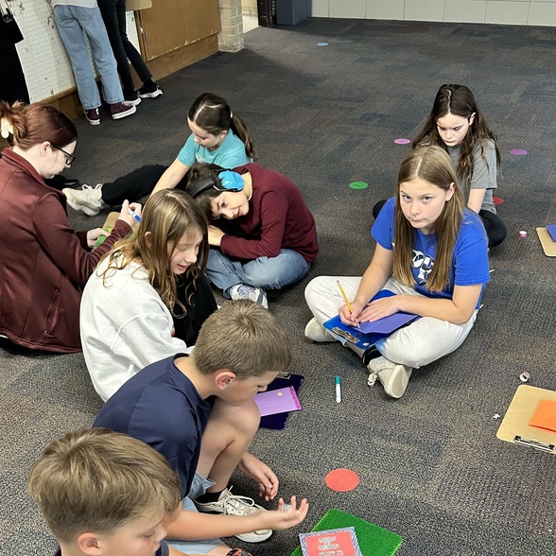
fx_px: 727
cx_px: 290
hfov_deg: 41.8
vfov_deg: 40.5
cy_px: 427
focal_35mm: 40
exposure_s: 1/60
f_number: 1.5
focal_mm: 5.7
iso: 200
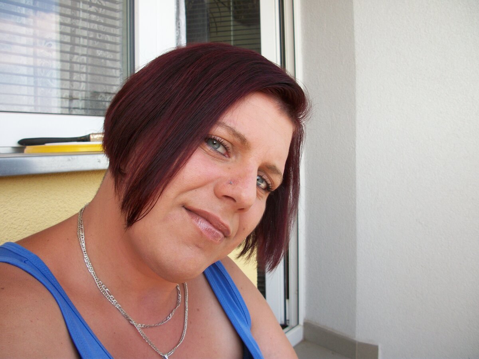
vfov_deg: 40.7
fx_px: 484
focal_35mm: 35
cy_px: 180
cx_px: 240
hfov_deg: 52.6
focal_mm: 6.3
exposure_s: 1/160
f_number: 3.1
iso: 80
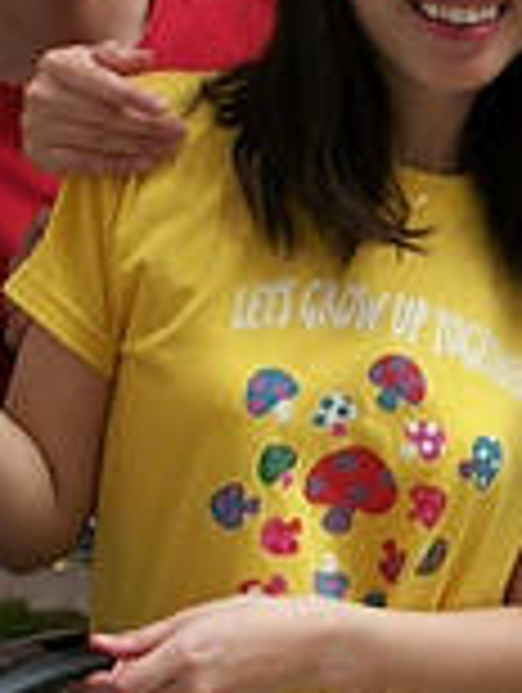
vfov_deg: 14.5
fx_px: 2727
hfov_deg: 10.8
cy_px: 418
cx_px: 504
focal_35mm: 136
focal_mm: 6.3
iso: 80
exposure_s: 1/30
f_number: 3.1
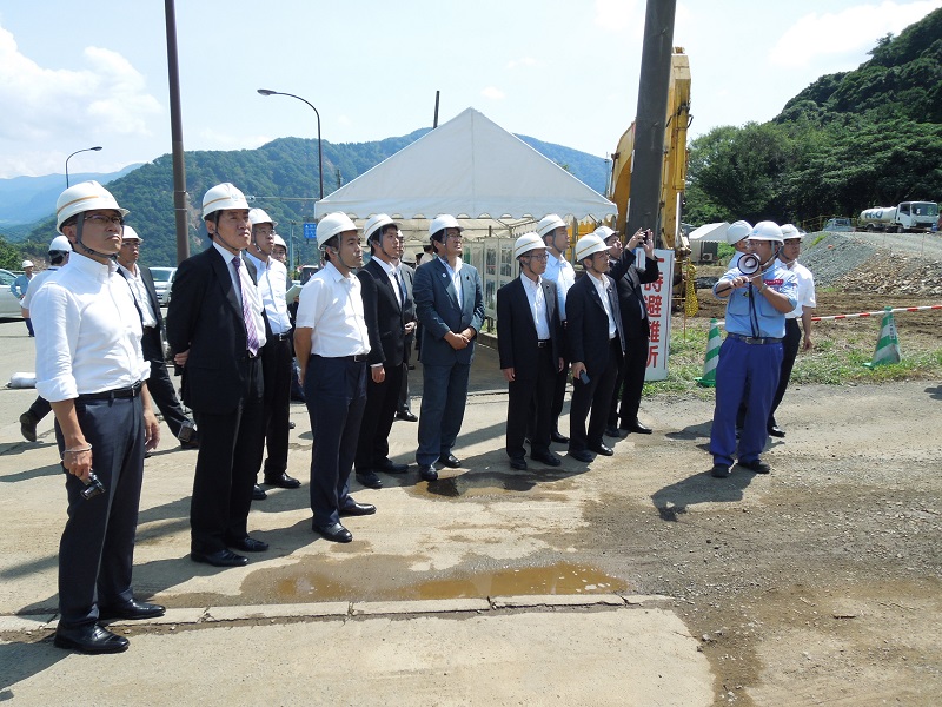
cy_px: 354
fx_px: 680
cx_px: 471
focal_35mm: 25
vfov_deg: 54.9
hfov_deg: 69.4
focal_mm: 4.5
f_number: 6.6
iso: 100
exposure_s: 1/200
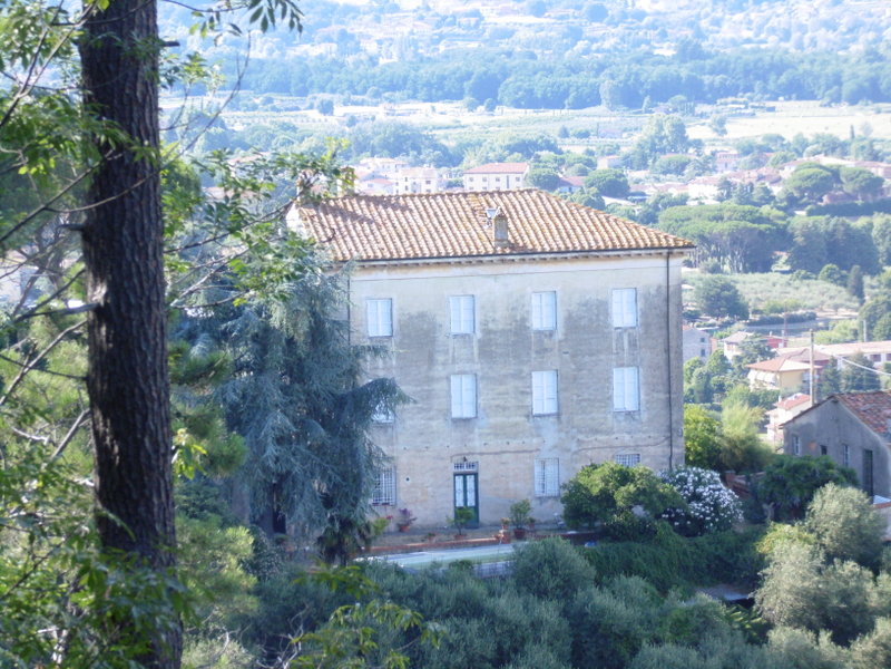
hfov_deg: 10.6
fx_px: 4813
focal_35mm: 187
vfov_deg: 7.9
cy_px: 334
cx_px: 446
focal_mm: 34.3
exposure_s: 1/200
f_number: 5.4
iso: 160
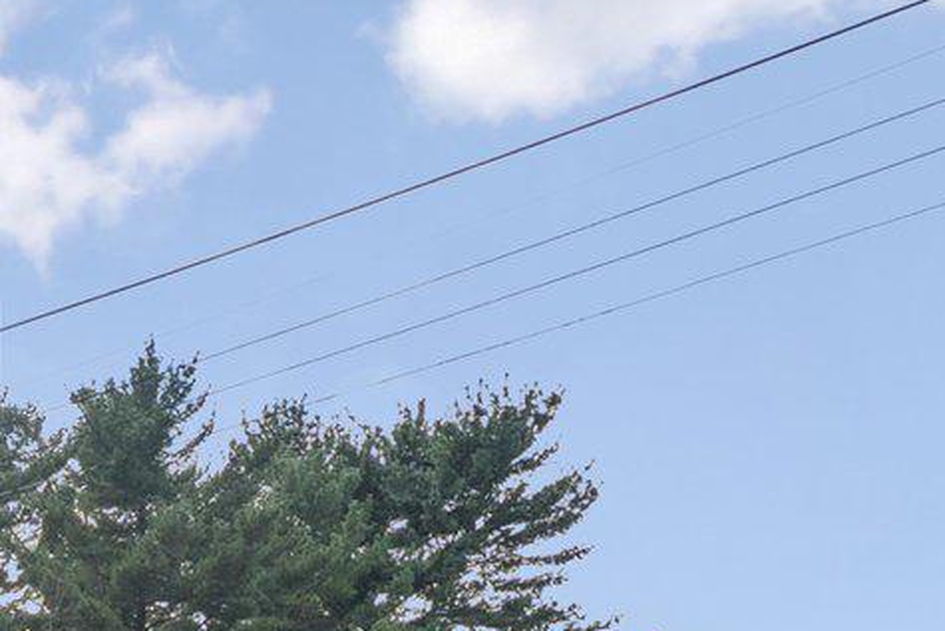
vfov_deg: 8.9
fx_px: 3965
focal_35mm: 151
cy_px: 960
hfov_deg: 12.7
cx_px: -605
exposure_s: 1/200
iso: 80
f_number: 6.3
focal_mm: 35
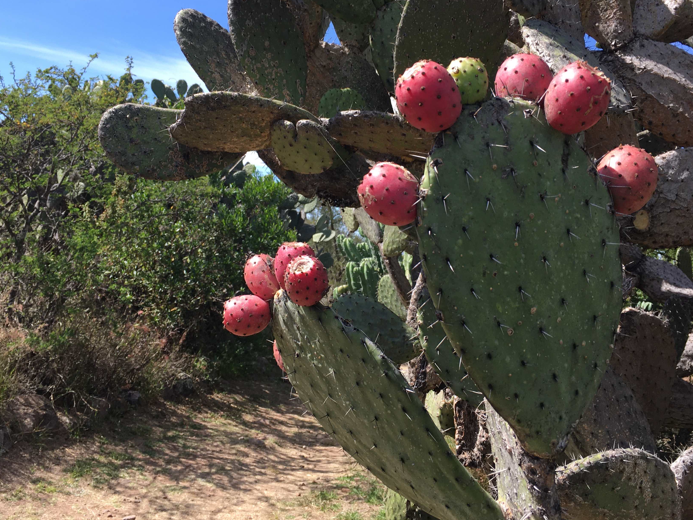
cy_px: 211
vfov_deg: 39.5
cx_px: 357
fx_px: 721
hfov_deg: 51.3
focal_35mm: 36
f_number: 2.2
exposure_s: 1/605
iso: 25
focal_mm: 4.15
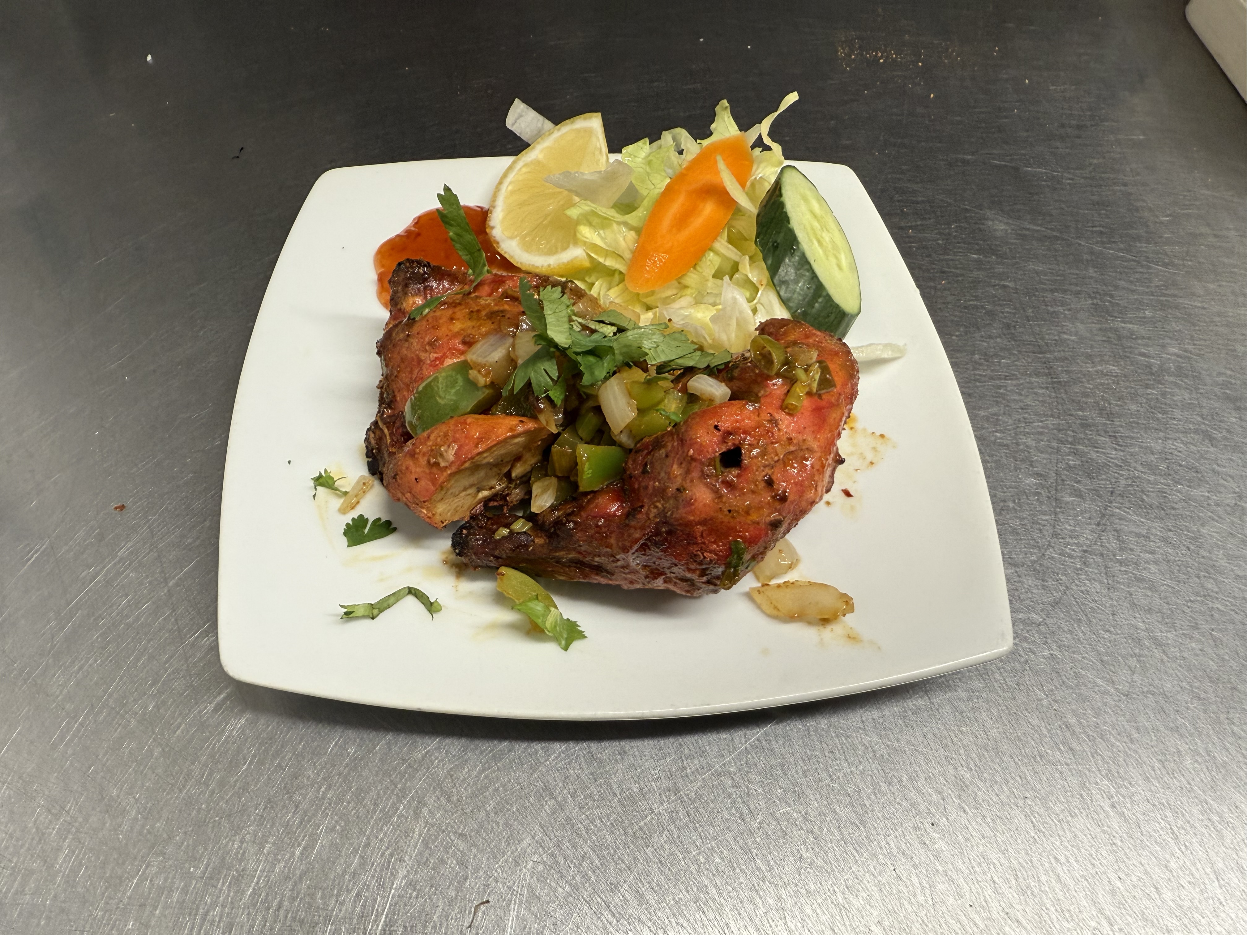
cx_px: 624
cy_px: 468
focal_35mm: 24
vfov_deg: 56.8
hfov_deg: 71.6
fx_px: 865
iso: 125
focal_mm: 2.22
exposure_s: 1/100
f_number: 2.2
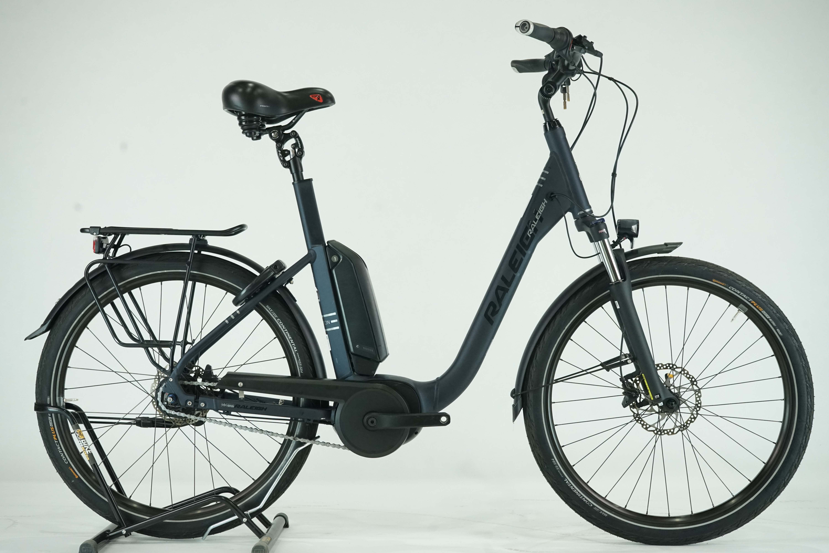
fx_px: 1266
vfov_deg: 24.6
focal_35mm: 55
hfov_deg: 36.2
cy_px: 276
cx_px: 414
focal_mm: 55
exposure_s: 1/200
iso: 2500
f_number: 8
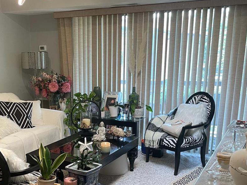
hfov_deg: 38.9
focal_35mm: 48
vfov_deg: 29.6
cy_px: 148
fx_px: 343
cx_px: 70
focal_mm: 4.2
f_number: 1.6
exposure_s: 1/60
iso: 125
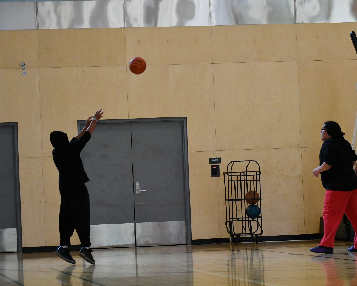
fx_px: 1785
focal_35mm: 169
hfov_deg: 11.4
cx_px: 268
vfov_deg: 9.1
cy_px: 116
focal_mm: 75
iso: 2800
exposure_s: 1/500
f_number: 4.8
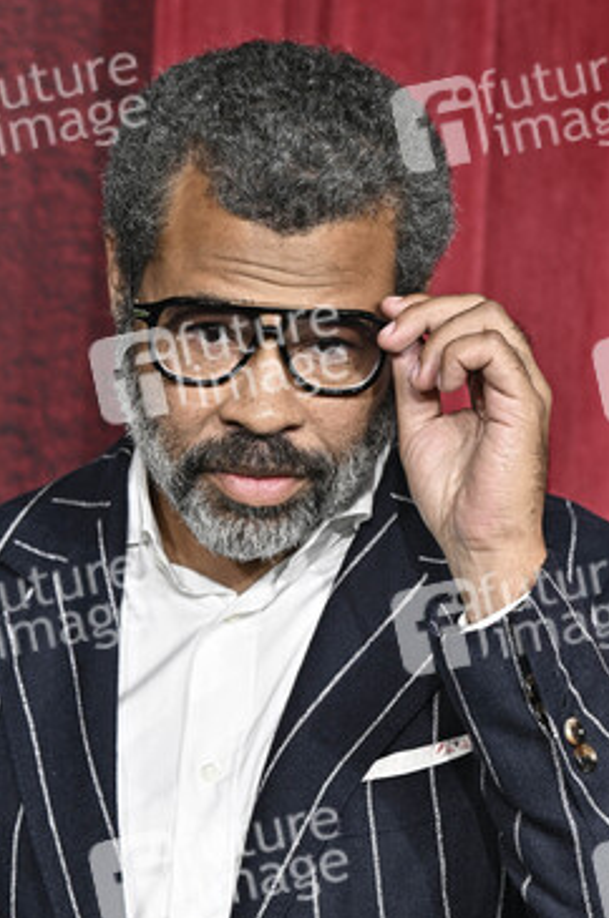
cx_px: 292
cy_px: 490
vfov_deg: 16.5
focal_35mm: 124
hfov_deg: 11.0
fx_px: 3158
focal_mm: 113
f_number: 6.3
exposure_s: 1/400
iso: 400
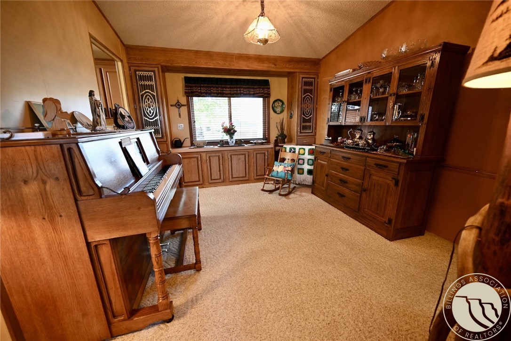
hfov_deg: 104.3
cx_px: 256
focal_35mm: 14
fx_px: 199
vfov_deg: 81.2
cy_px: 170
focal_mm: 14
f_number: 4
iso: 2200
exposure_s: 1/125
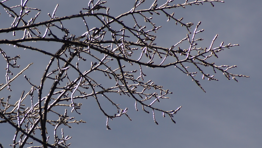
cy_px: 60
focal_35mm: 394
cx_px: 131
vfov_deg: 3.1
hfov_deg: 5.5
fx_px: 2738
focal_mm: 250
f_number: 8
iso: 100
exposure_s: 1/500
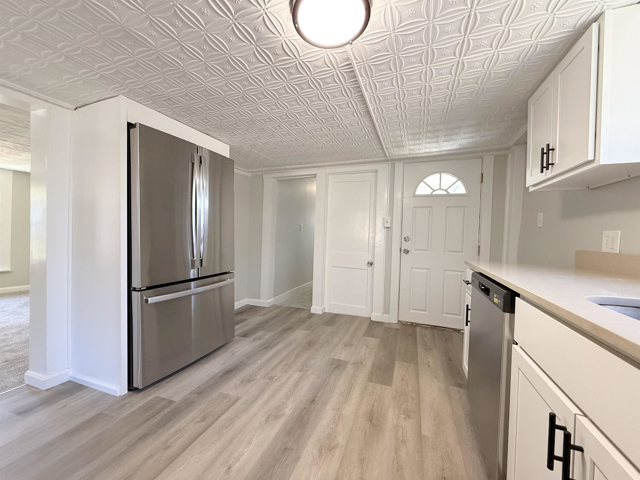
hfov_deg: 102.1
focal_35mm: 14
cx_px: 320
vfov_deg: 85.7
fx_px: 259
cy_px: 240
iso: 500
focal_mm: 2.22
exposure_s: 1/120
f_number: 2.2
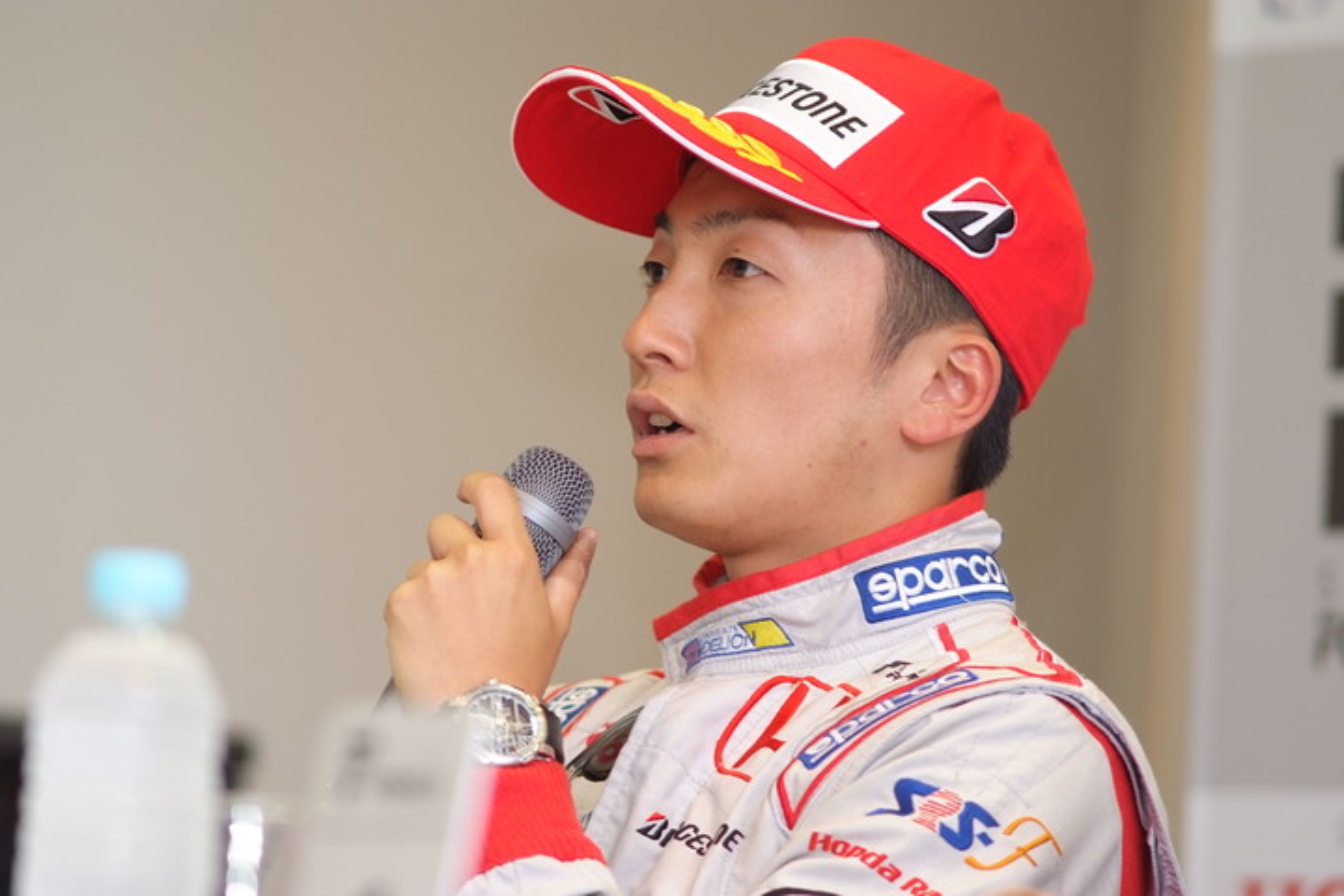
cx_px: 672
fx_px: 10079
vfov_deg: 5.1
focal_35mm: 270
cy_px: 448
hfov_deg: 7.6
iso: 800
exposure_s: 1/125
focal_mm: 180
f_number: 2.8
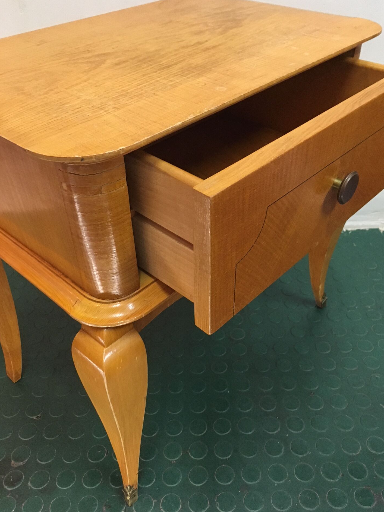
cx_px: 203
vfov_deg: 58.3
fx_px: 459
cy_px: 243
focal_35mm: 31
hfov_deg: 45.4
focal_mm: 4.15
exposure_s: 1/25
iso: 200
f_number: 2.2
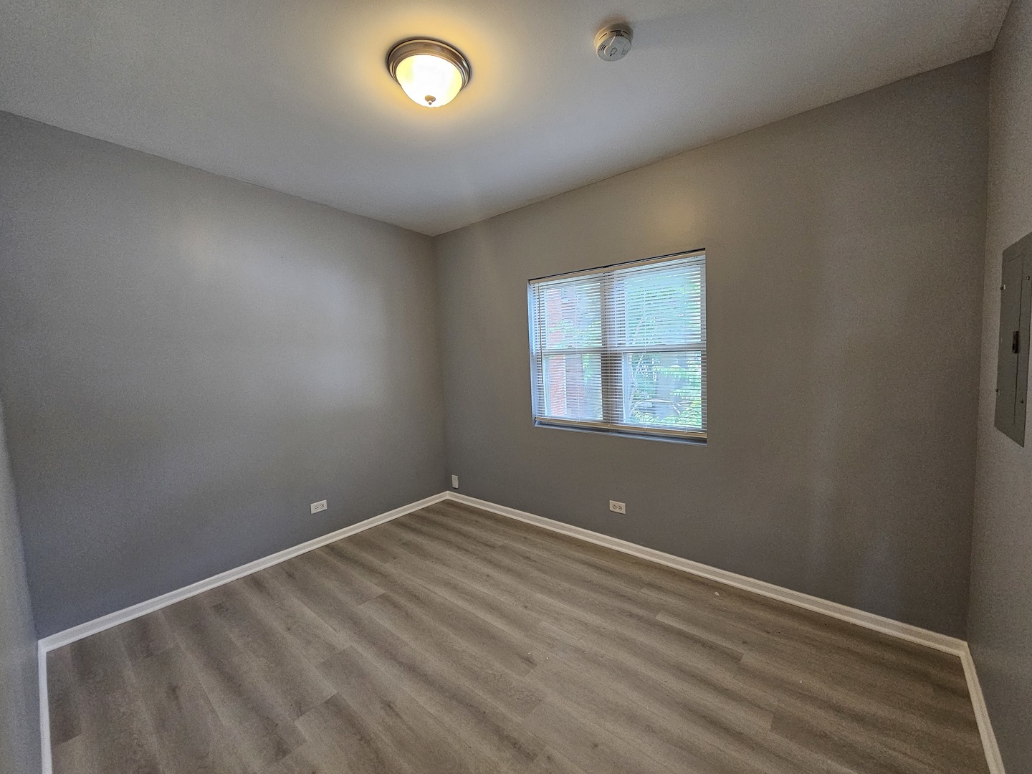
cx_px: 516
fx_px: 388
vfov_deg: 89.9
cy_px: 387
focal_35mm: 13
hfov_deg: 106.2
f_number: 2.2
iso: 400
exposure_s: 1/60
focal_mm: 2.2
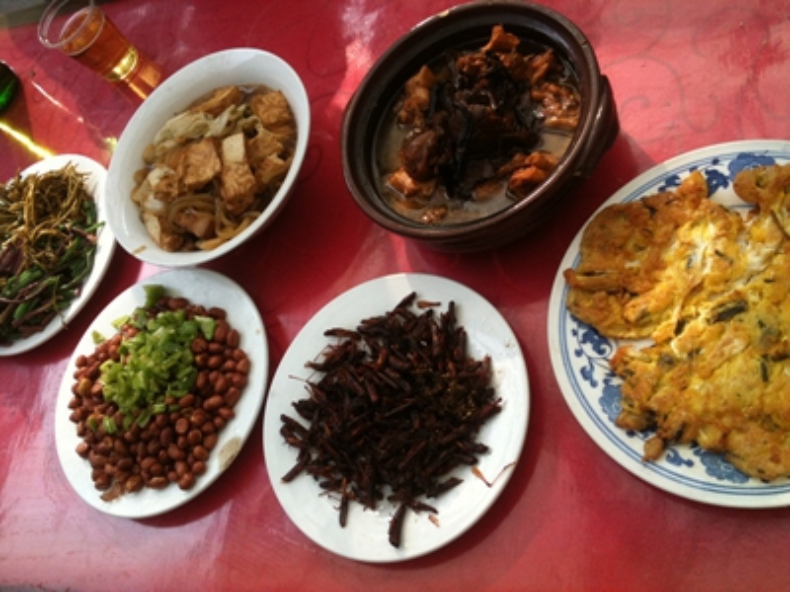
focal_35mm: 35
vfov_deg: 40.7
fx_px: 799
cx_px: 395
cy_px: 296
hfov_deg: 52.6
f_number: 2.8
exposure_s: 1/200
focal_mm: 3.85
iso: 64
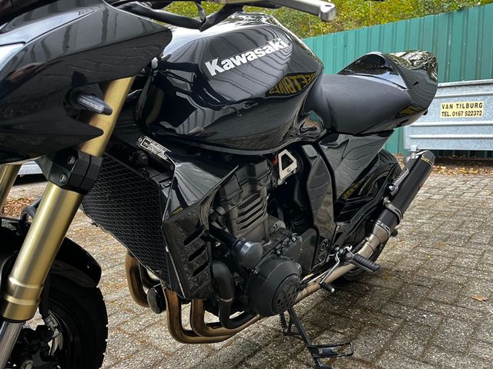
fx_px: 370
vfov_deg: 53.1
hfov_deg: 67.3
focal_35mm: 26
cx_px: 246
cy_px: 184
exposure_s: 1/60
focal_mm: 5.1
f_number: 1.6
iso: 200
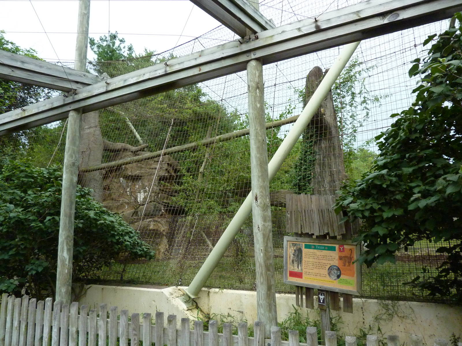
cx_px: 231
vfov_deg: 54.9
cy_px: 173
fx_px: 334
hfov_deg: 69.4
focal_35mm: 25
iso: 400
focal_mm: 4.1
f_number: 3.3
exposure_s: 1/250
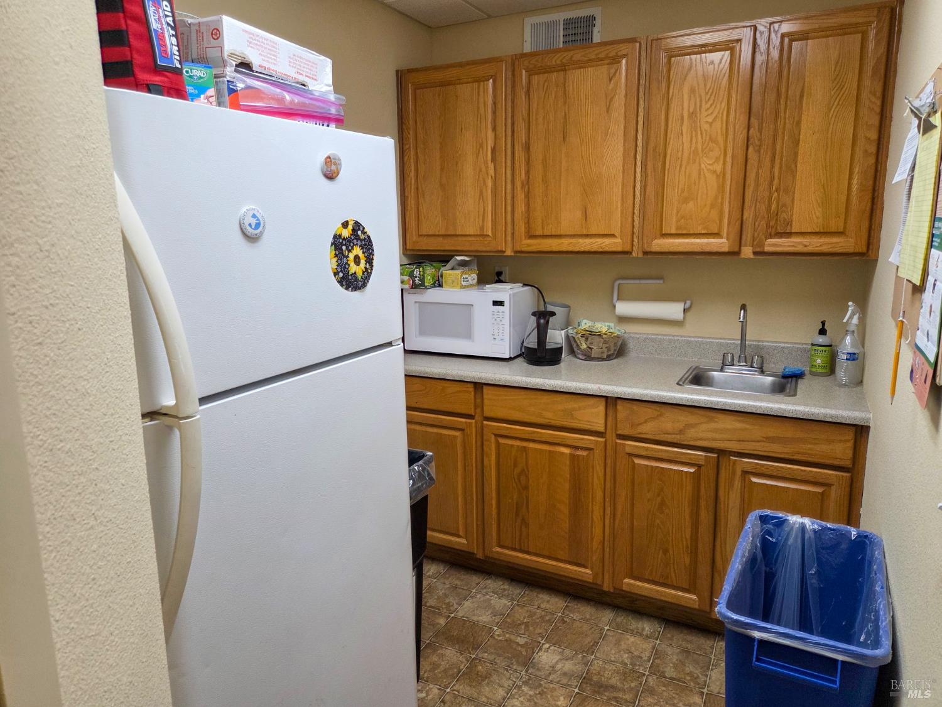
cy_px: 354
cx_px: 471
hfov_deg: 73.9
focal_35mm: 23
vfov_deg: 58.9
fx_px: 626
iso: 200
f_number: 1.8
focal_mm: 5.4
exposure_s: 1/120
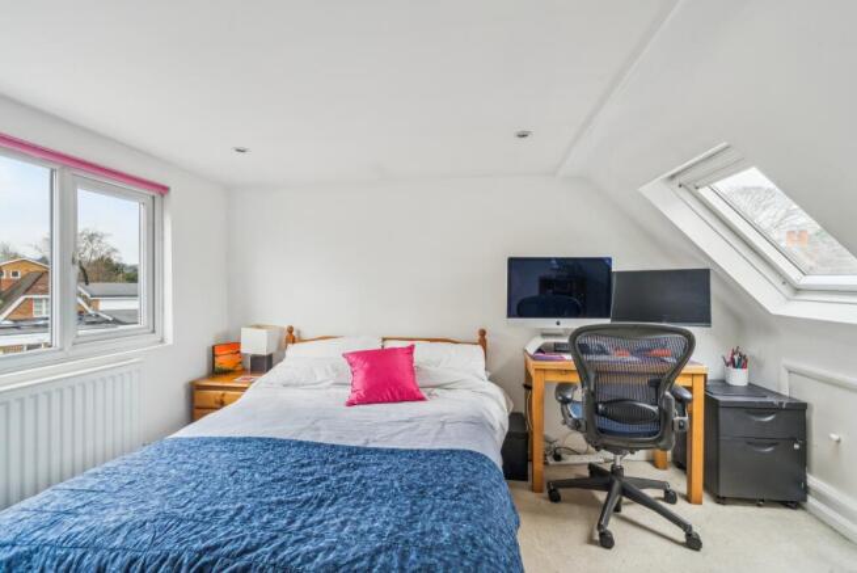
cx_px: 428
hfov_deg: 96.7
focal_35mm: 16
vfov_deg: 73.8
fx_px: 381
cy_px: 286
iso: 640
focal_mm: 16
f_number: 11
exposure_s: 1/15
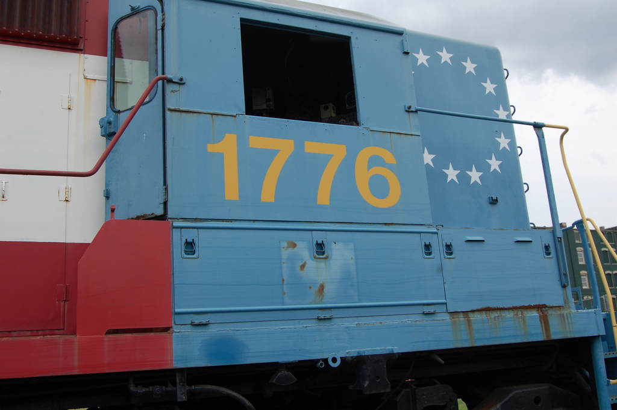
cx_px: 308
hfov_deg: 53.2
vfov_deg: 36.8
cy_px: 205
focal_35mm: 36
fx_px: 616
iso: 200
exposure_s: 1/250
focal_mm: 24
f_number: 8
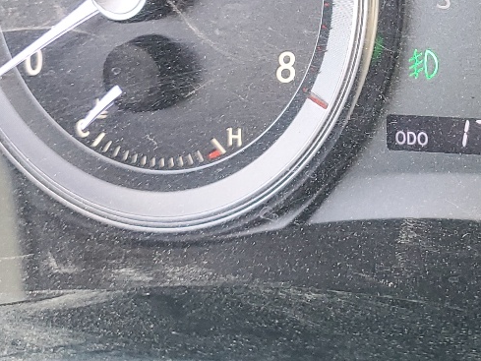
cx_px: 500
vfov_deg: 17.0
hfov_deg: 22.0
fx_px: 1181
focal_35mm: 85
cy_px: -9
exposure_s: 1/60.2
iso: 126
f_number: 1.5
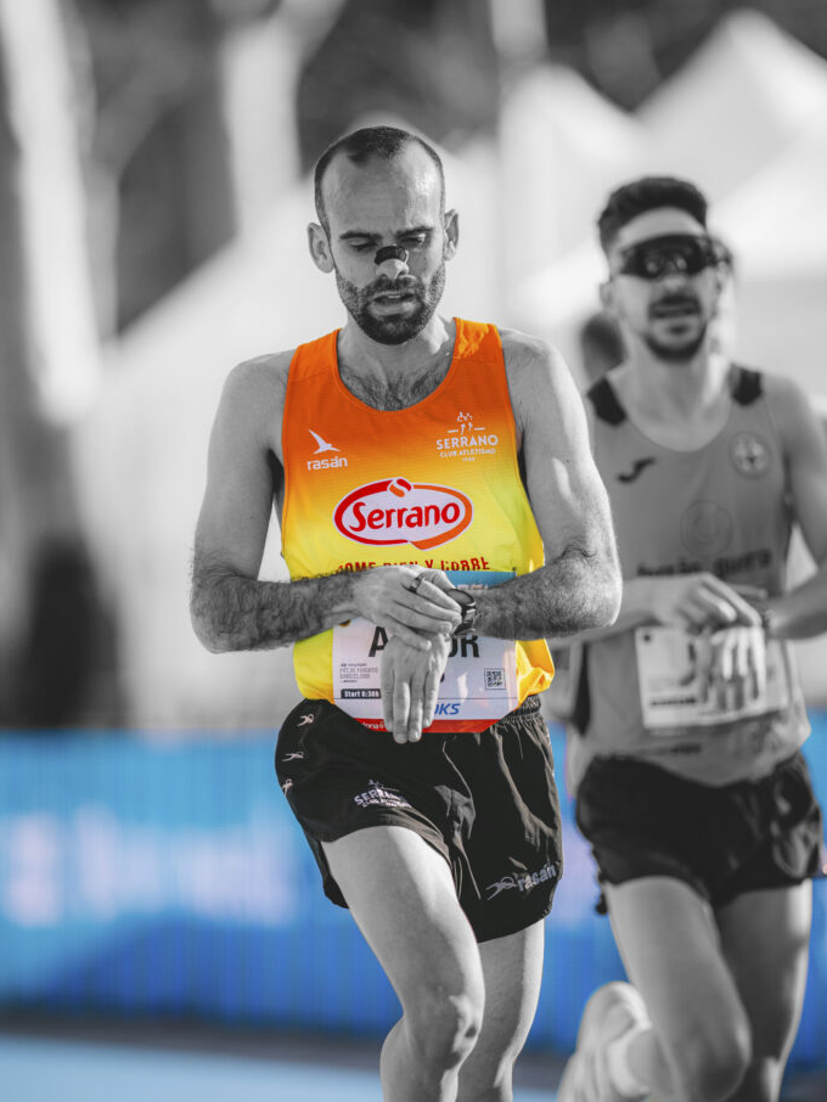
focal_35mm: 326
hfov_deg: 4.6
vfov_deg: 6.1
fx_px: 10380
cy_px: 569
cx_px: 413
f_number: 2.8
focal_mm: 300
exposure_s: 1/2500
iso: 400
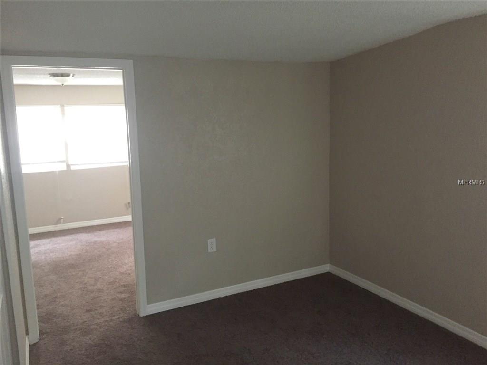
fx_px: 408
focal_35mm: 29
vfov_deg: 48.2
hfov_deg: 61.7
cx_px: 244
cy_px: 182
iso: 250
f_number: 2.2
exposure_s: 1/30
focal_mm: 4.15
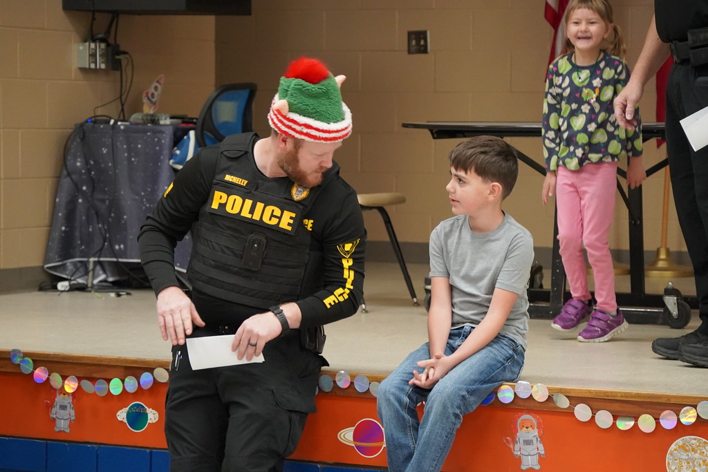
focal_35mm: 135
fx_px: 2655
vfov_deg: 10.2
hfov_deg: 15.2
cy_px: 236
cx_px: 354
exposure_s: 1/160
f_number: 5.6
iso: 5000
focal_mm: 90
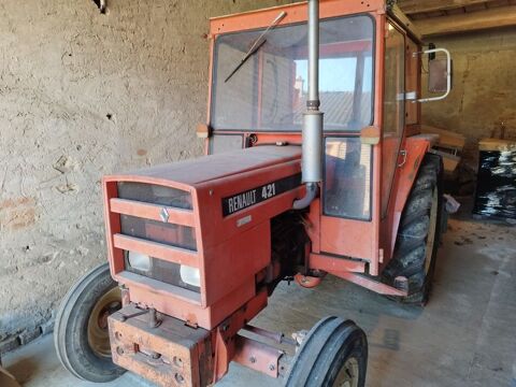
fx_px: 358
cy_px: 194
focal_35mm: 24
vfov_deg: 56.8
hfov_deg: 71.6
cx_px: 258
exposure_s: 1/50
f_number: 1.89
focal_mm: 5.89
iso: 250
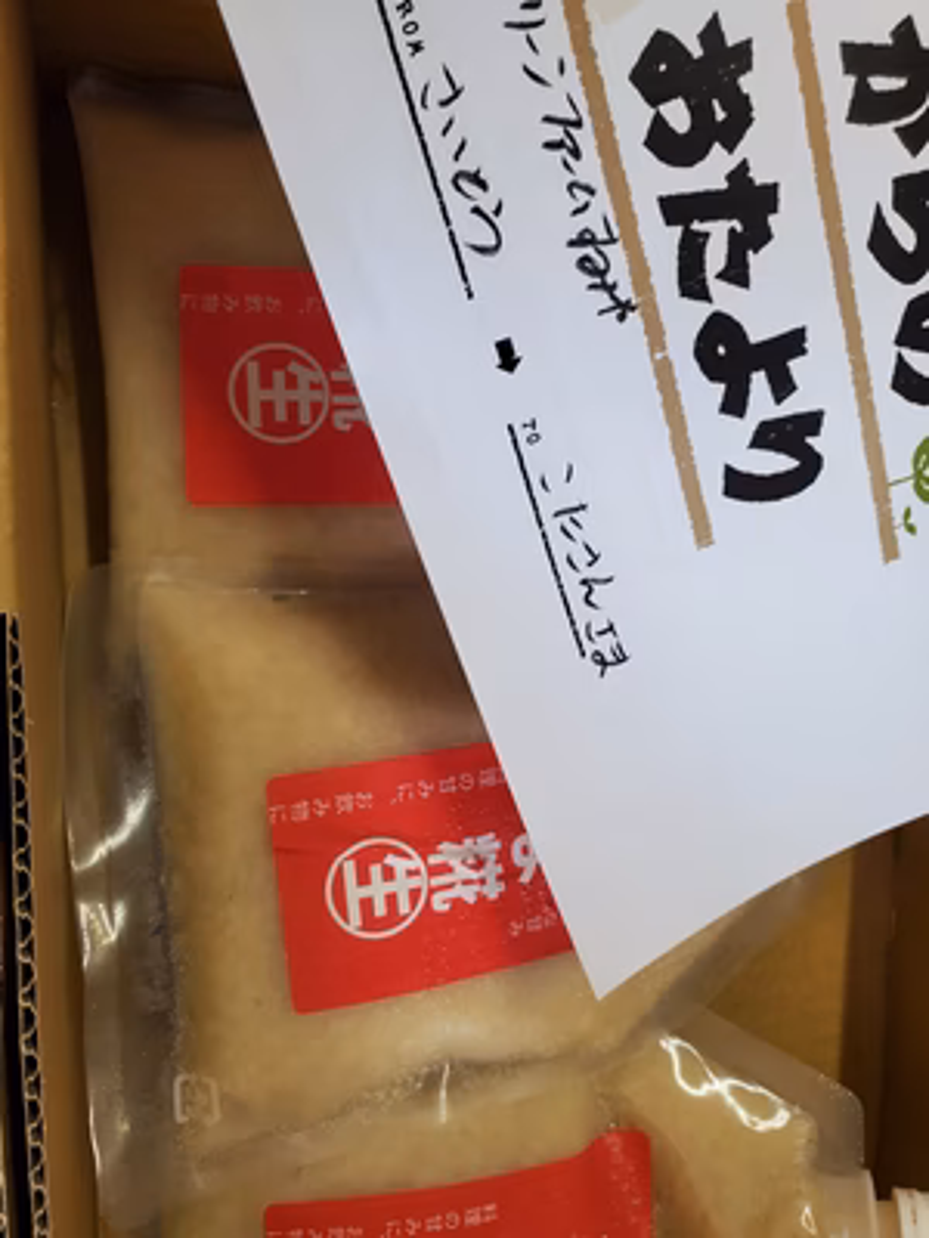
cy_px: 619
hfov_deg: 53.1
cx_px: 464
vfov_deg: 67.3
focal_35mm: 26
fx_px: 930
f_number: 2.4
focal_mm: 4.3
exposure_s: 1/100
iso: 64
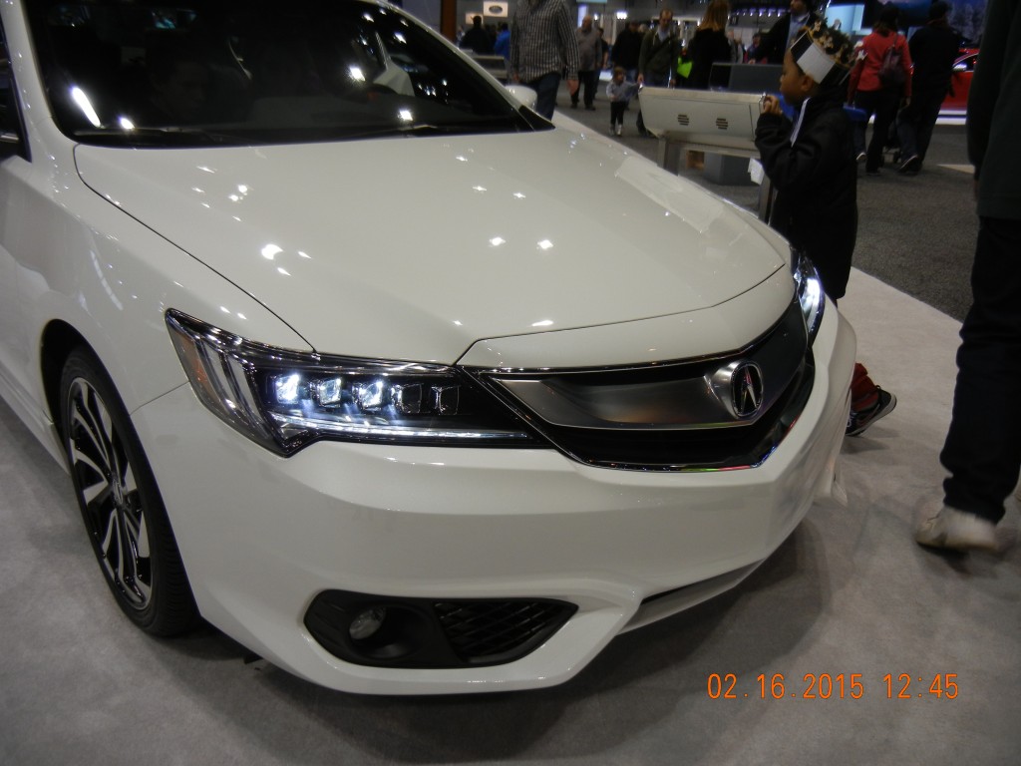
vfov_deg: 46.8
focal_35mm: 30
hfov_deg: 60.0
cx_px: 510
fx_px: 885
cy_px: 383
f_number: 3.5
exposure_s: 1/91.3
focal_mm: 5.4
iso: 160
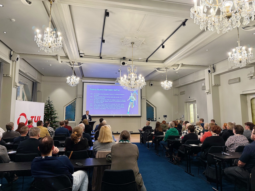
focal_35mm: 24
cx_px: 128
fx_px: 177
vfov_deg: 56.8
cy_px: 96
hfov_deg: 71.6
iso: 250
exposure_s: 1/50
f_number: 1.78
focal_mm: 6.76
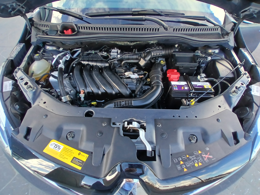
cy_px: 98
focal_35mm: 17
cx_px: 130
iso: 64
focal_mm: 1.4
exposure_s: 1/60
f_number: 2.2
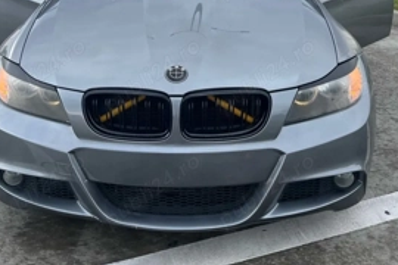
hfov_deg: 48.4
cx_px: 181
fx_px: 442
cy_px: -21
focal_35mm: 40
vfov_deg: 30.2
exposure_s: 1/827
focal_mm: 5.1
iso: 50
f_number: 1.6
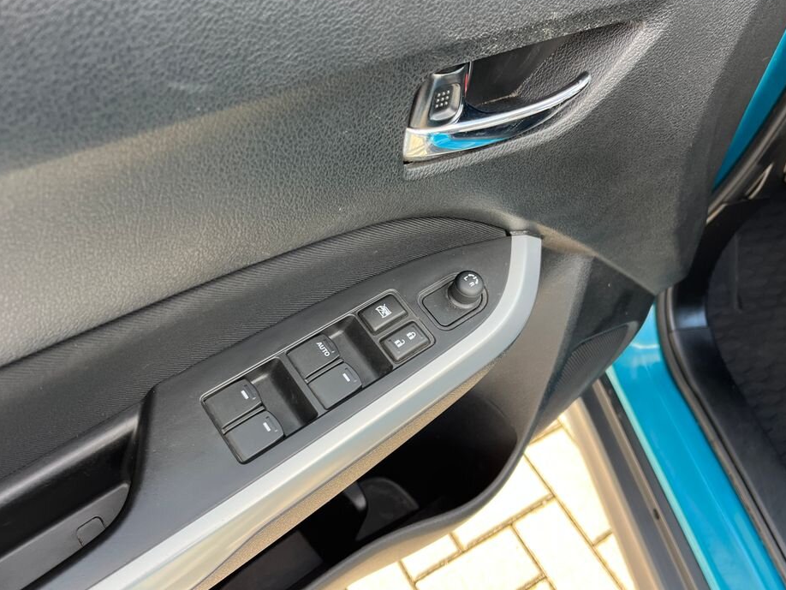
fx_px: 659
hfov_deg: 61.6
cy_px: 302
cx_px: 366
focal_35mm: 29
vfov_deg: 48.2
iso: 50
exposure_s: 1/100
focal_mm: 5.1
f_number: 1.6
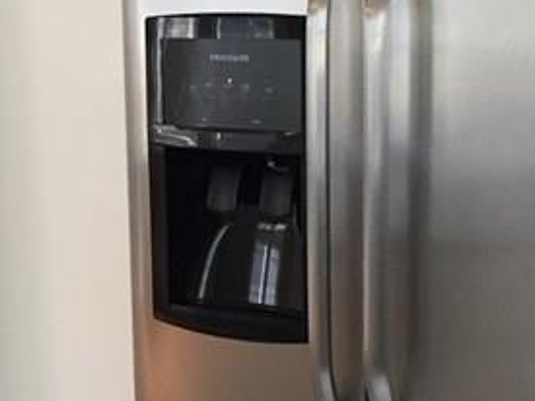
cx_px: 47
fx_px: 1668
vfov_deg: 13.6
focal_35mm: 108
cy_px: 304
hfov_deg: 17.9
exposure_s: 1/30
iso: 100
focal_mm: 4.15
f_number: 2.2
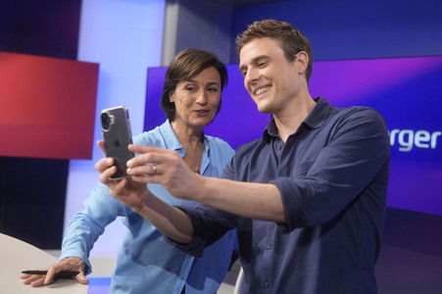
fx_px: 552
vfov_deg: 29.8
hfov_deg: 43.6
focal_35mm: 45
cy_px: 147
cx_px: 221
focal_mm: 30
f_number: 2.2
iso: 640
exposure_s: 1/160
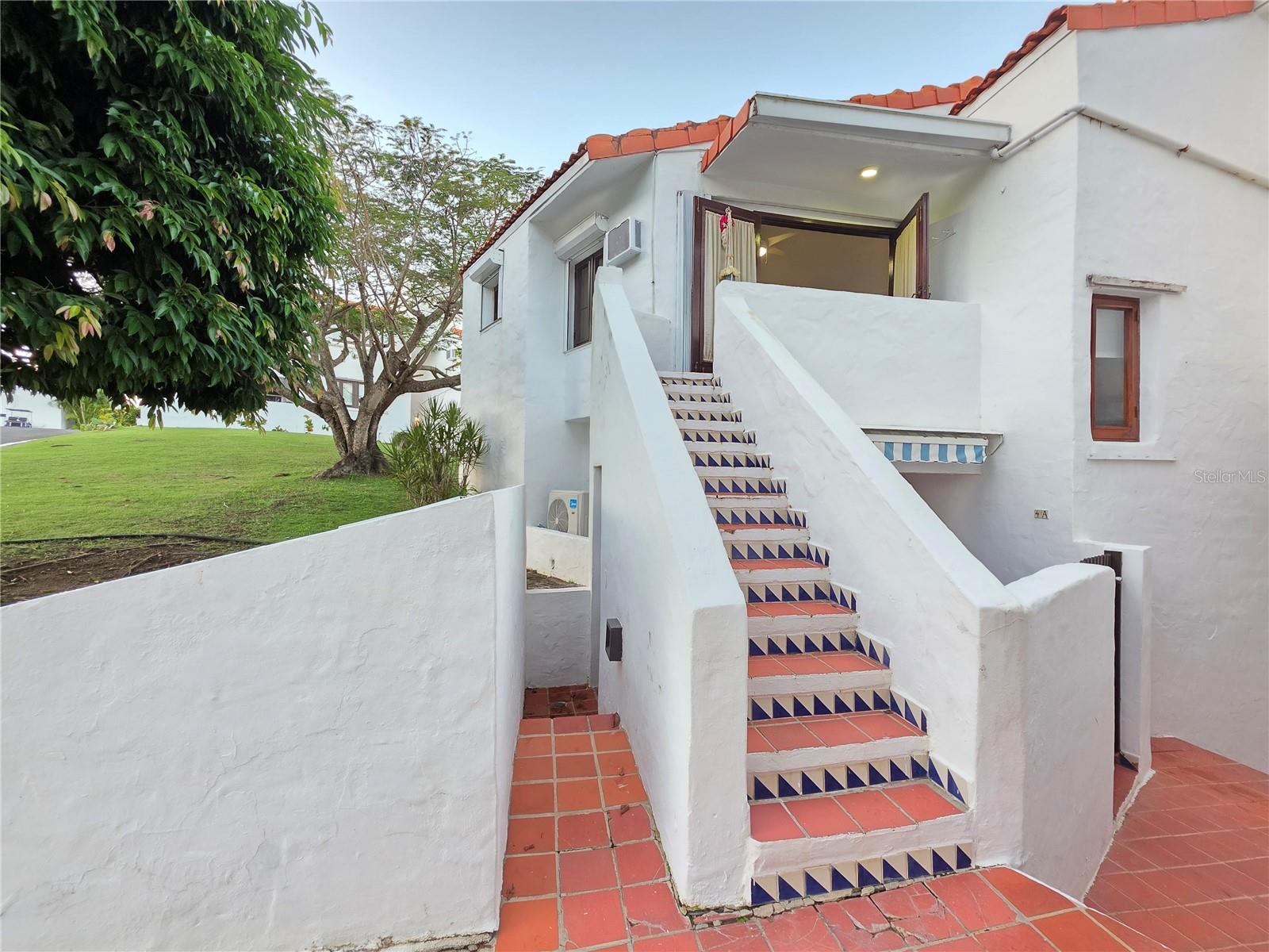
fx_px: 477
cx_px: 634
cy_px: 476
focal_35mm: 13
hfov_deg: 106.2
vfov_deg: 89.9
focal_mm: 2.2
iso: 200
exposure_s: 1/120
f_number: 1.9
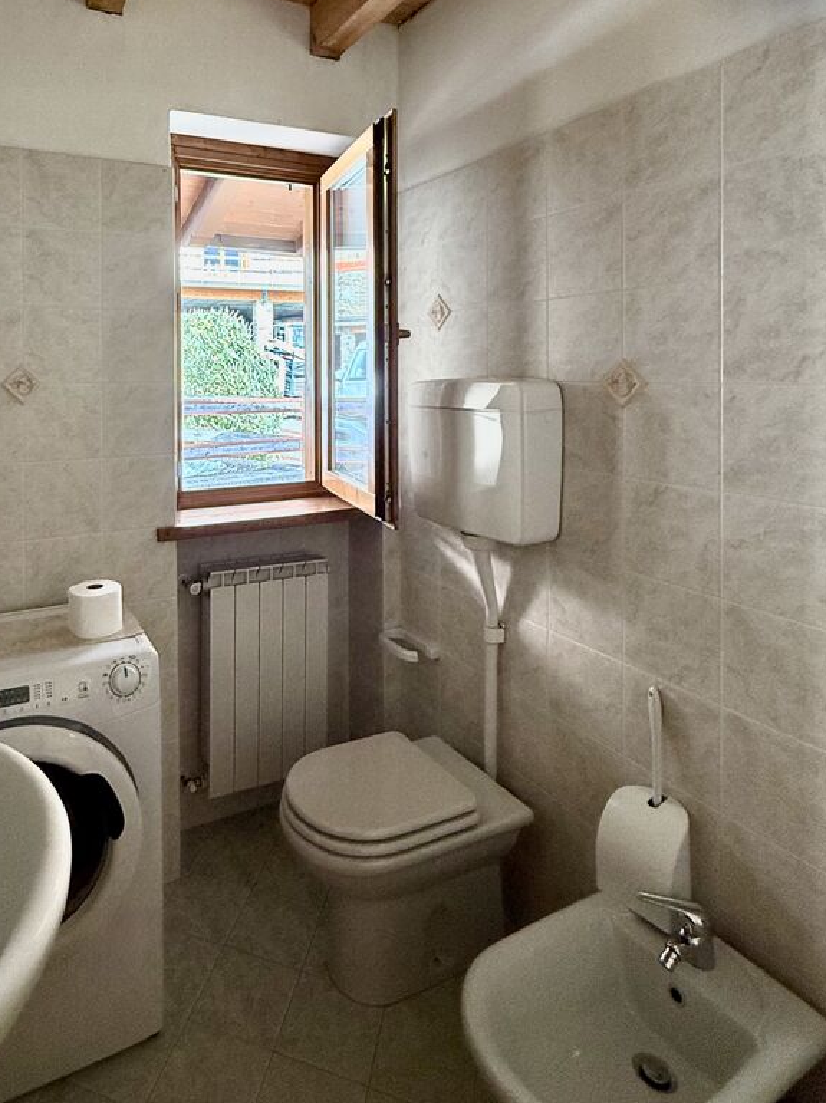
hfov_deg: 61.4
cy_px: 391
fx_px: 669
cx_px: 258
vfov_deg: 77.1
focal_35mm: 21
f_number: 2.2
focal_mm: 2.22
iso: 160
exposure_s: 1/99
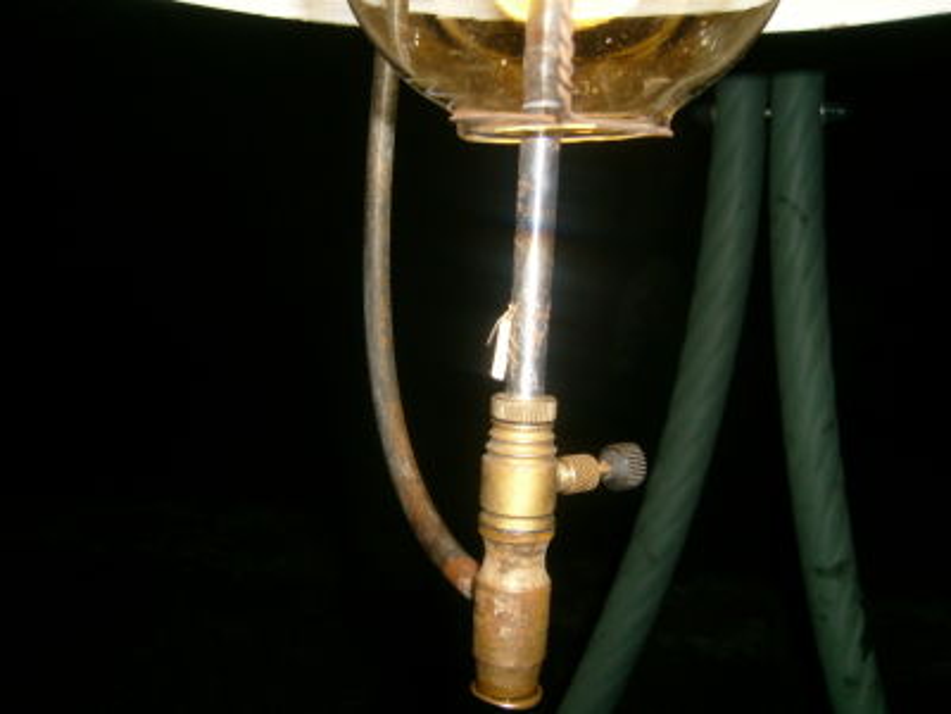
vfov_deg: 40.7
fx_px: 962
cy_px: 357
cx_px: 476
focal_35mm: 35
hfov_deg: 52.6
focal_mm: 5.8
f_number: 2.8
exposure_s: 1/45
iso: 100
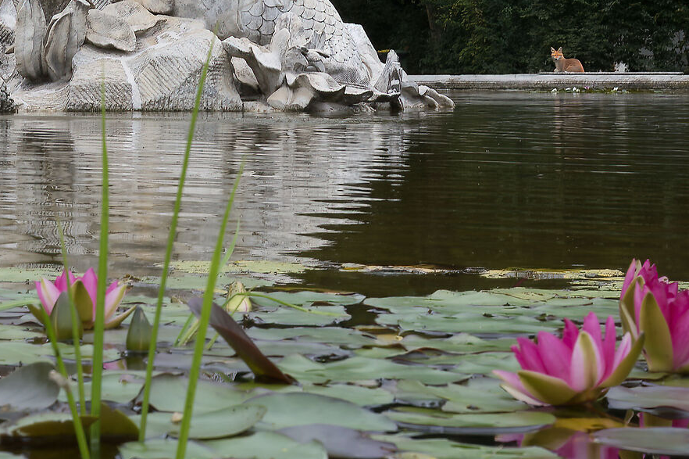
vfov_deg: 9.9
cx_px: -84
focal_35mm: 136
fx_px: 2601
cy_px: -147
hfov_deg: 14.7
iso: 200
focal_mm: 50
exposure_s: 1/50
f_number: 16
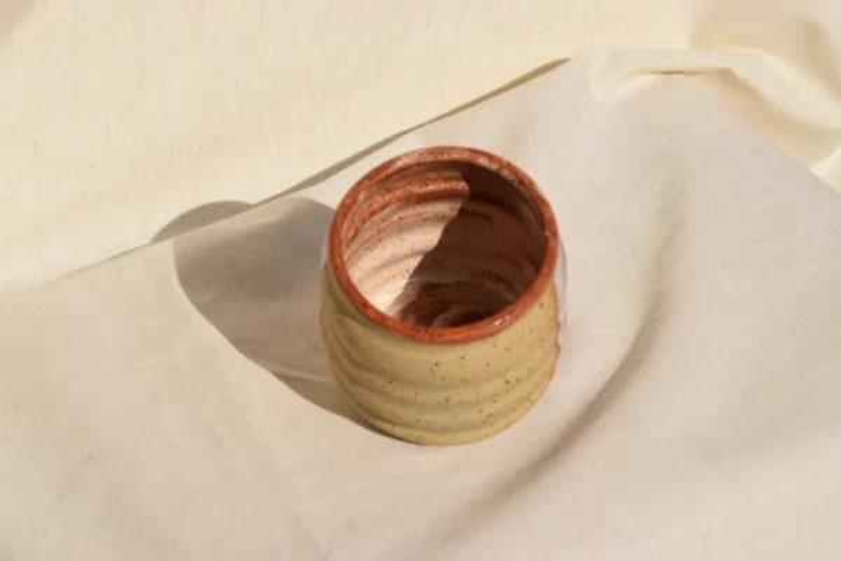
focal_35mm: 82
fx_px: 1927
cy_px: 280
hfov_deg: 24.6
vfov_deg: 16.6
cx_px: 420
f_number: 13
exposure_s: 1/500
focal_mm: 55
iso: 200
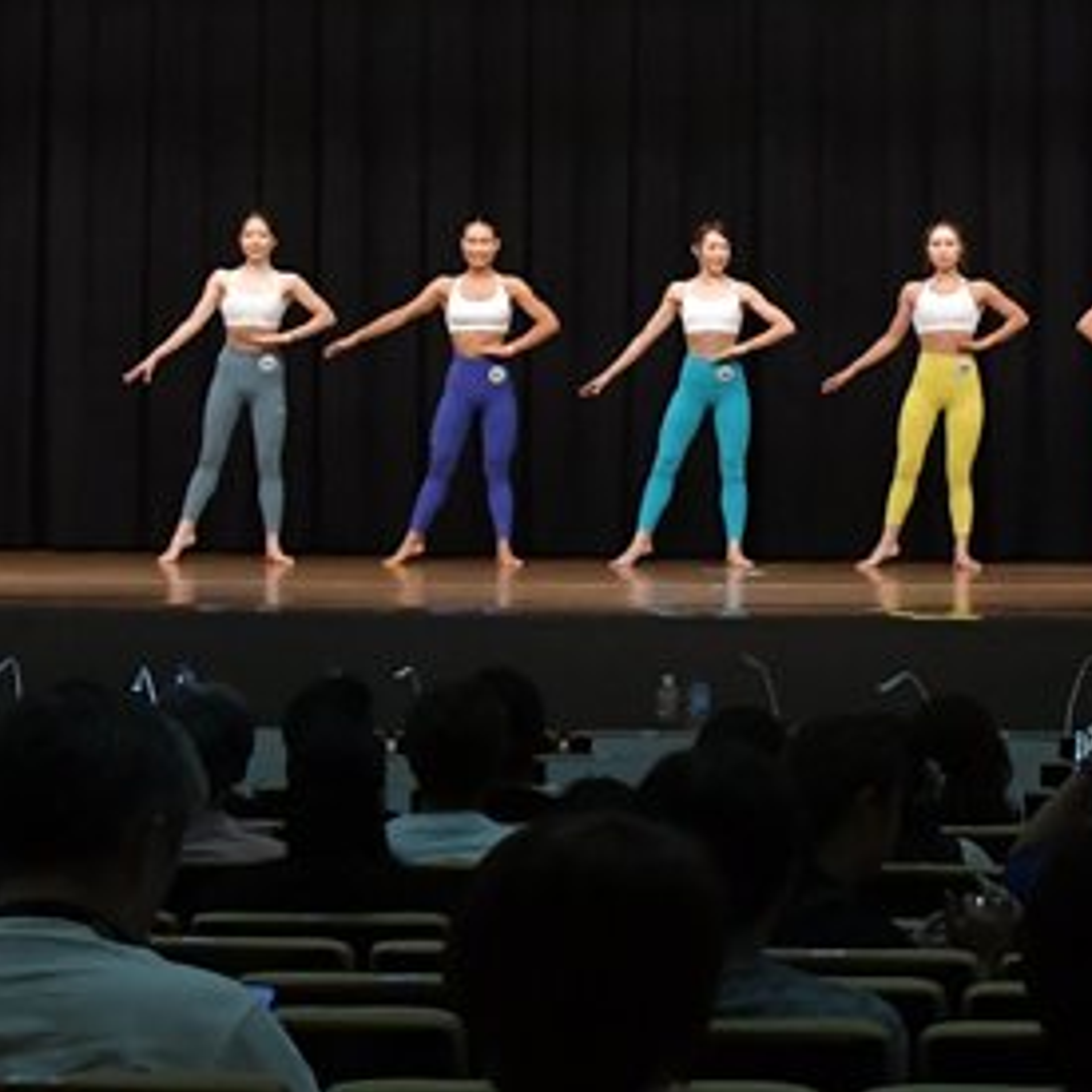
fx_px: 4354
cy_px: 278
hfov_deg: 14.2
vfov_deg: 14.2
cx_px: 959
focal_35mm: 122
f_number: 5.6
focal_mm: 34
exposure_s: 1/400
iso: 5000
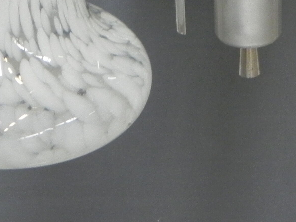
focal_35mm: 205
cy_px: -82
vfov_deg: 7.2
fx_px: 1753
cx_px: 240
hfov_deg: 9.6
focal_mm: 11.8
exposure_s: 1/30
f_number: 3.5
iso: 400
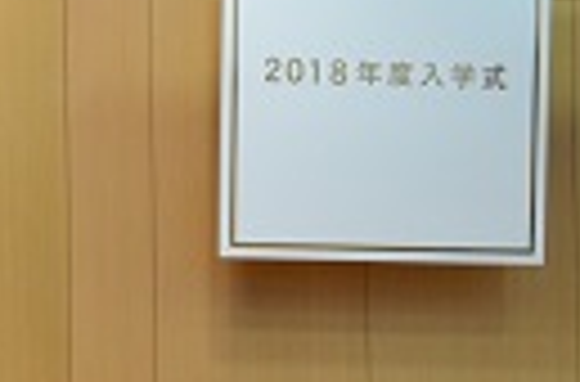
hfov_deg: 8.0
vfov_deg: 5.3
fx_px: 4118
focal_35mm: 257
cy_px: 378
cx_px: 148
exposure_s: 1/125
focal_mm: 55
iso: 3200
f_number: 5.6
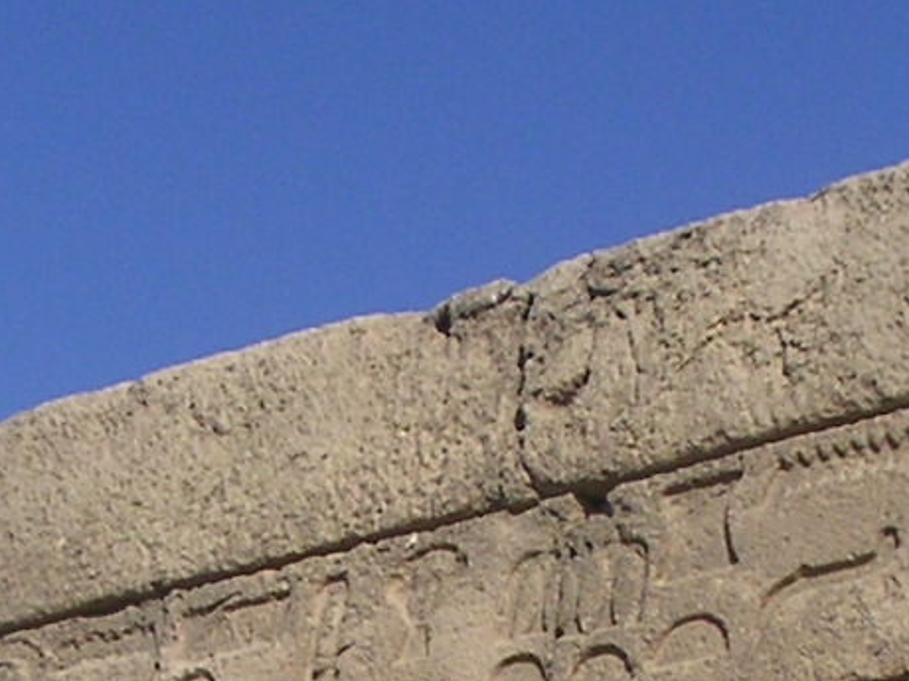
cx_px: 482
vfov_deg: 8.6
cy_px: 1070
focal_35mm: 169
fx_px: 4438
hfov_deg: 11.7
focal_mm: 6
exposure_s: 1/350
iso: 50
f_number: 6.7
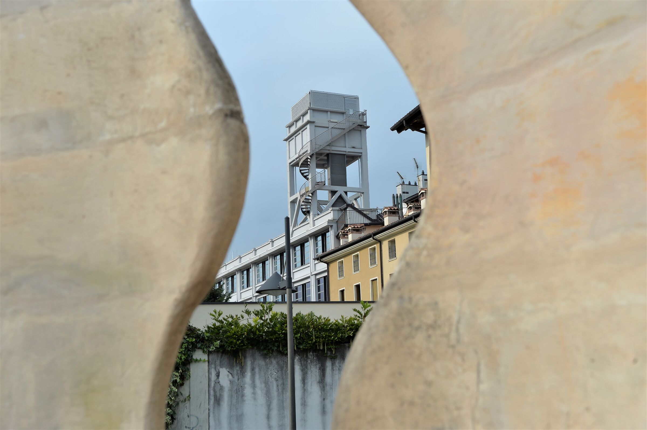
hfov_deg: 42.8
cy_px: 215
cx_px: 324
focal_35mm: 46
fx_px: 826
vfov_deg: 29.2
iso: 200
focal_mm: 46
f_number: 6.3
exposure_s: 1/800
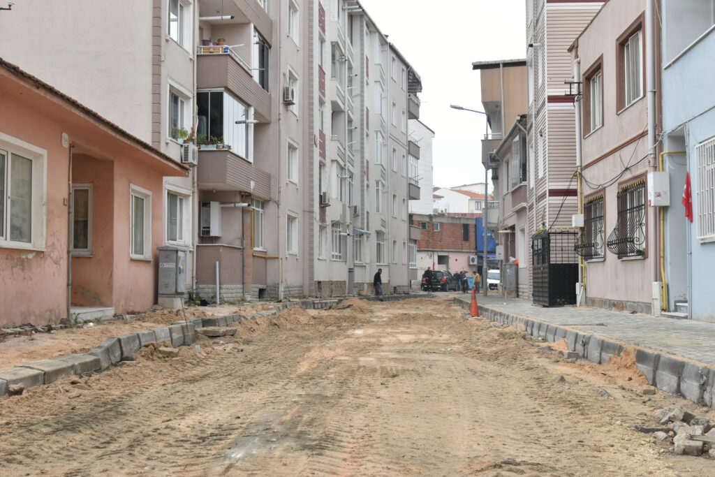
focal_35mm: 45
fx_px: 894
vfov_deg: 29.9
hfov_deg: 43.6
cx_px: 358
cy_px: 238
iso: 400
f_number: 7.1
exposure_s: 1/200
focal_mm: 30
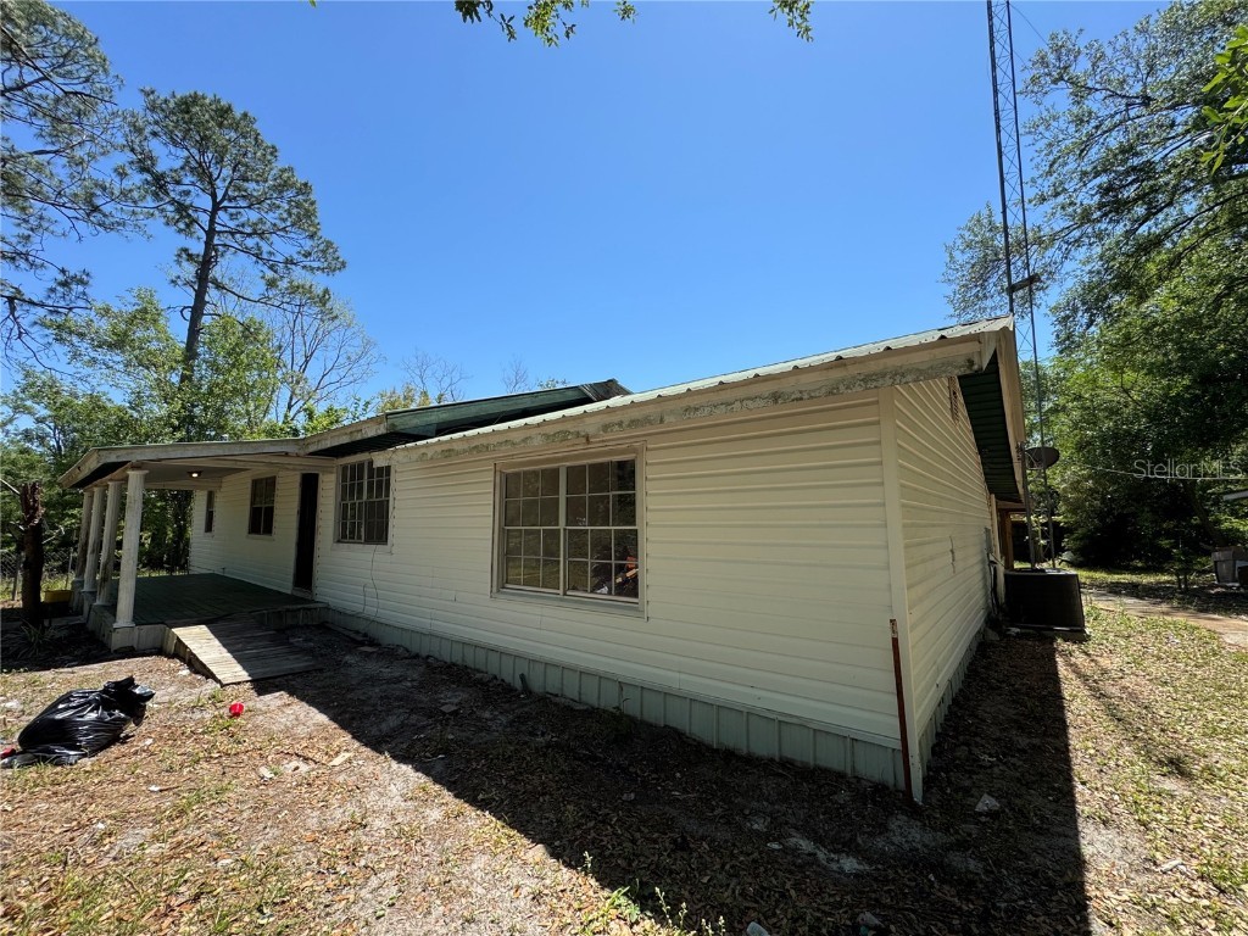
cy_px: 468
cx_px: 624
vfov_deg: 85.7
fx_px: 505
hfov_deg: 102.1
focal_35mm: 14
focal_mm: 2.22
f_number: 2.2
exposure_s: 1/1126
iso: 40
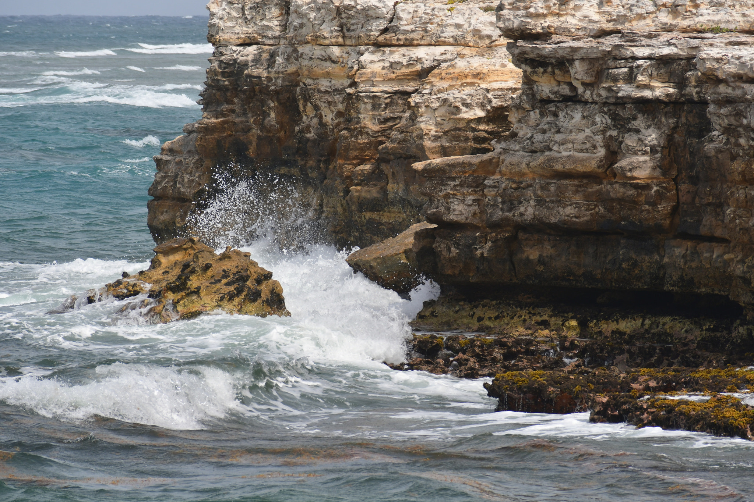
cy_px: 251
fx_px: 6911
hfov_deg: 6.2
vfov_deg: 4.2
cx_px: 377
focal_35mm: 330
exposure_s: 1/400
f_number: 11
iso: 200
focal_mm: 220
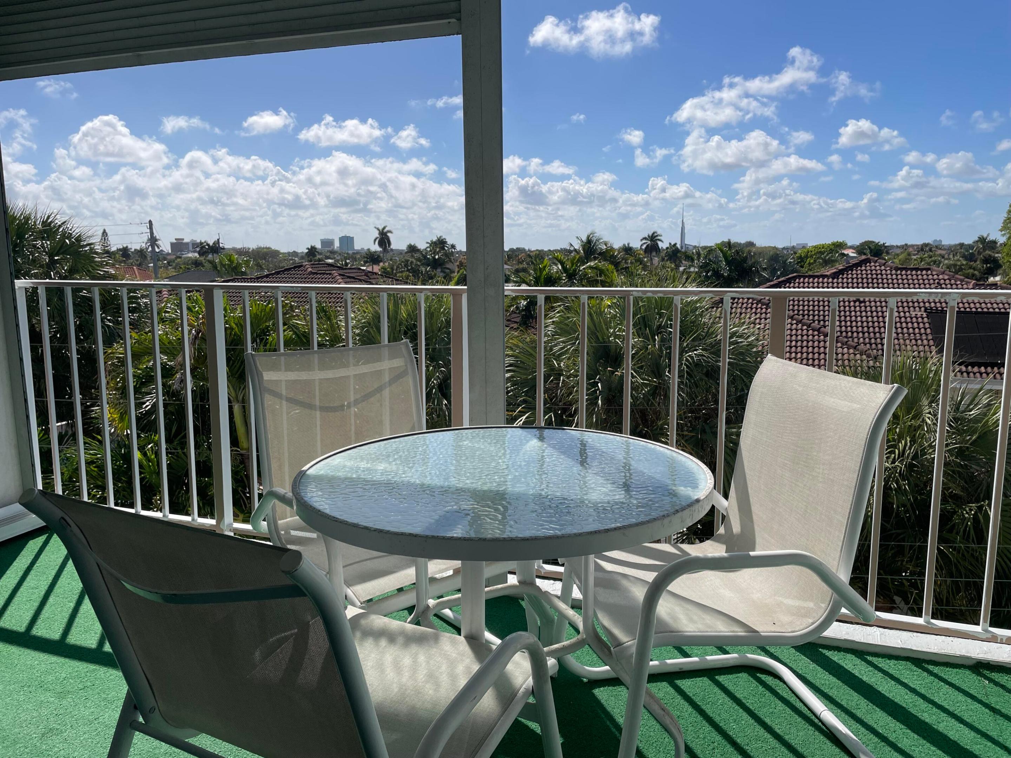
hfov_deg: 67.3
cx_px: 506
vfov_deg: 53.1
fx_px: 759
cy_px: 379
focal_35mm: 26
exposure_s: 1/6494
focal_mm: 4.2
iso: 32
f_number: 1.6
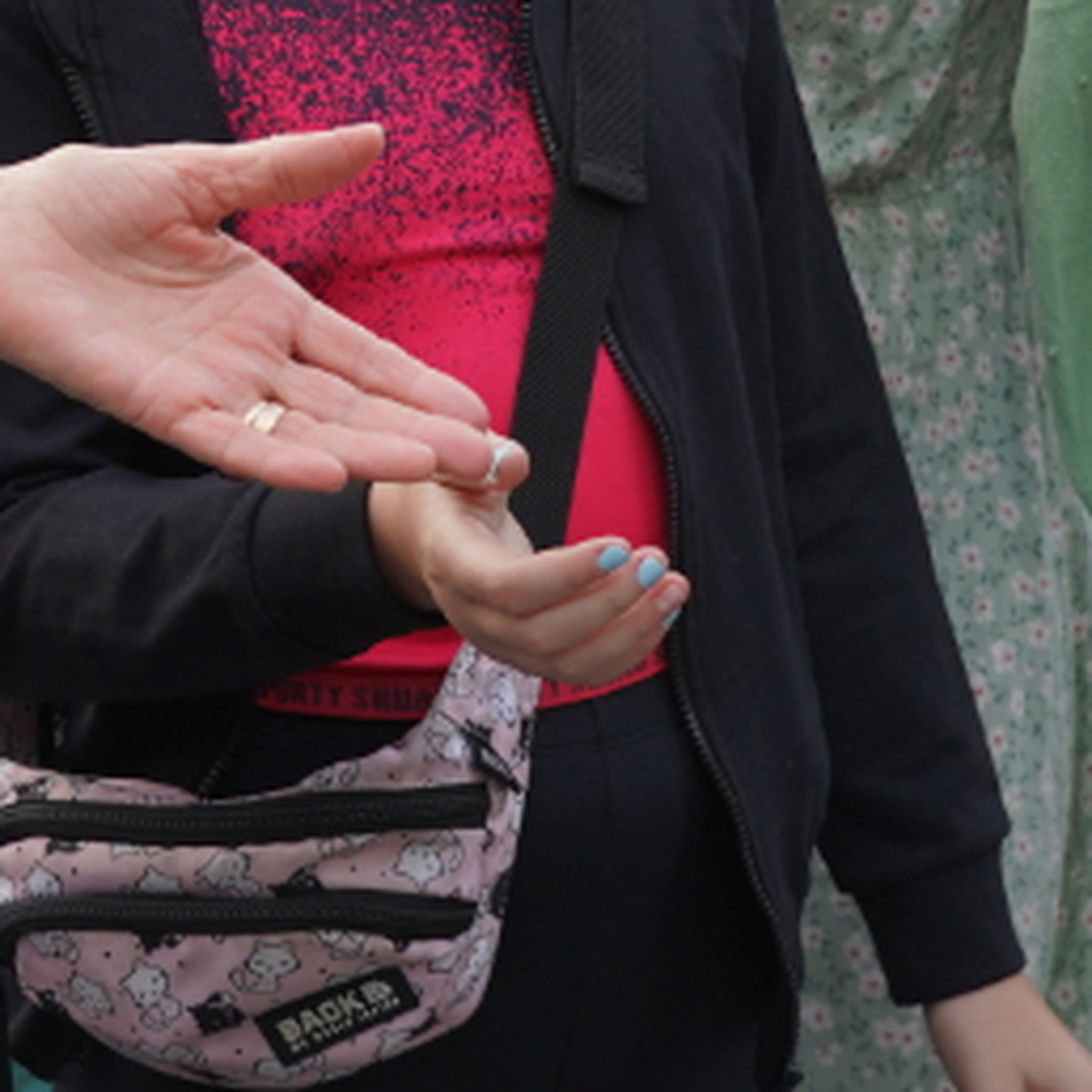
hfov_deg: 11.6
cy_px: 2
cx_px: 296
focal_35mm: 150
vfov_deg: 11.5
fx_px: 5354
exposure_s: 1/160
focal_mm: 35
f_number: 4
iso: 320
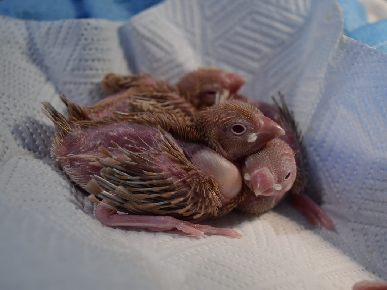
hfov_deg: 33.5
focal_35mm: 58
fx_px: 643
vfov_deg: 25.4
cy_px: 145
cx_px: 197
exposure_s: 1/6
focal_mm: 35
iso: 100
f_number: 5.6
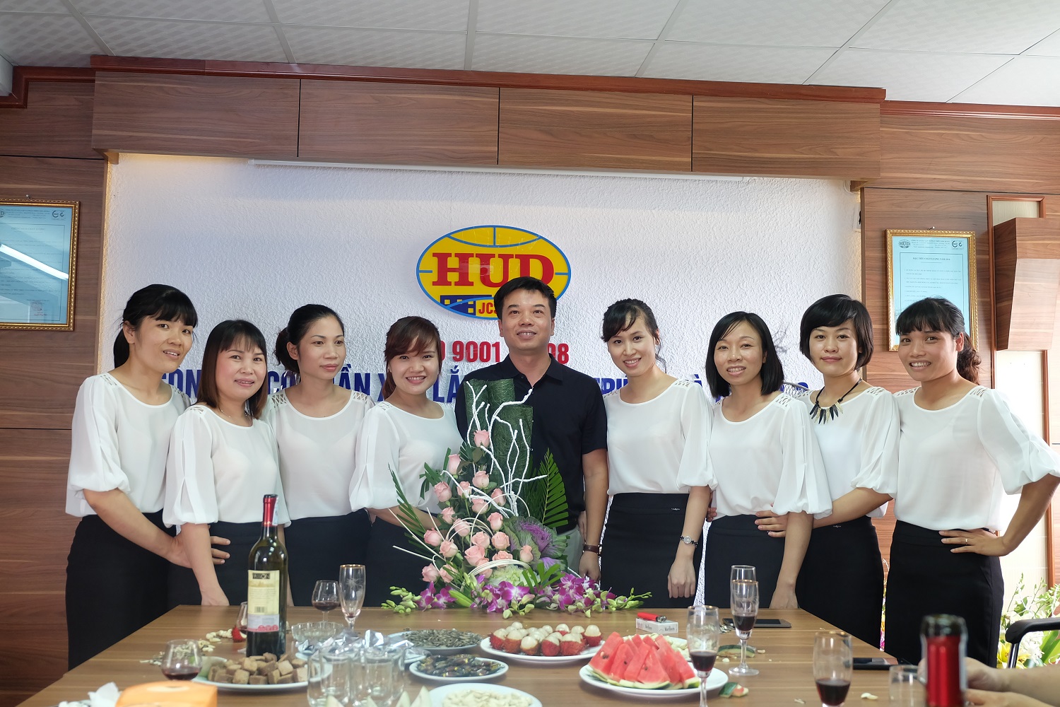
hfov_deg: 53.1
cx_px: 530
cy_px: 354
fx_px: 1060
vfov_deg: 36.9
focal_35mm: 36
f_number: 4.2
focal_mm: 24.3
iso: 800
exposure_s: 1/30
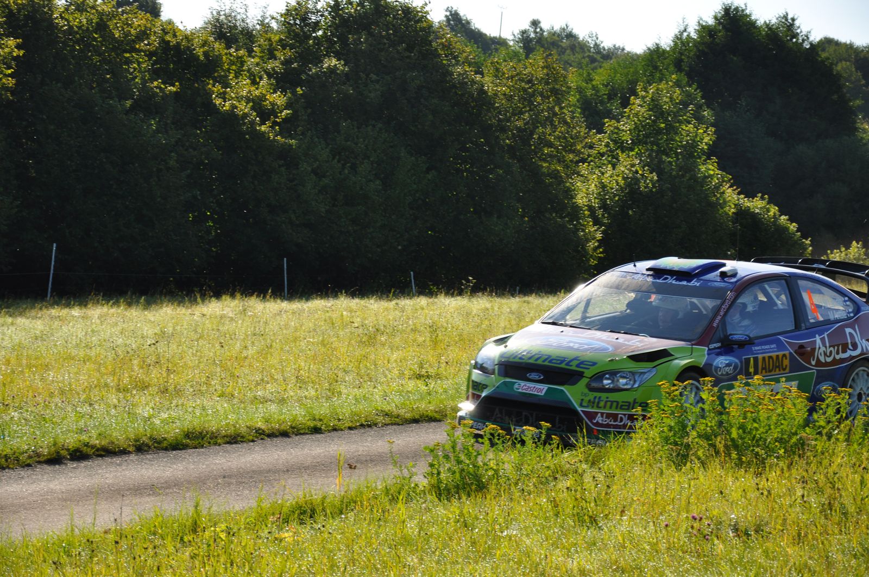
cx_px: 434
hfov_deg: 17.1
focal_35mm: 120
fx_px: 2893
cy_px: 288
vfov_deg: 11.4
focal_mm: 80
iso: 200
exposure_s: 1/640
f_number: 6.3
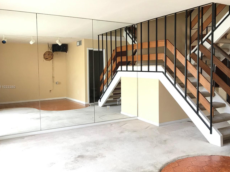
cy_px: 87
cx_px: 131
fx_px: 233
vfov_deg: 40.7
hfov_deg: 52.5
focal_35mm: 35
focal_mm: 3.99
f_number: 1.8
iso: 25
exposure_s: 1/30
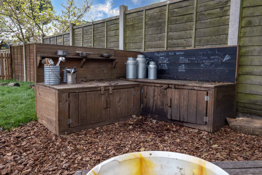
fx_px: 189
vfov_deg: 49.6
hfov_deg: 69.4
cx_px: 131
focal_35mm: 26
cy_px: 88
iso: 640
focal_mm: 17.4
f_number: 6.4
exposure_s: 1/40
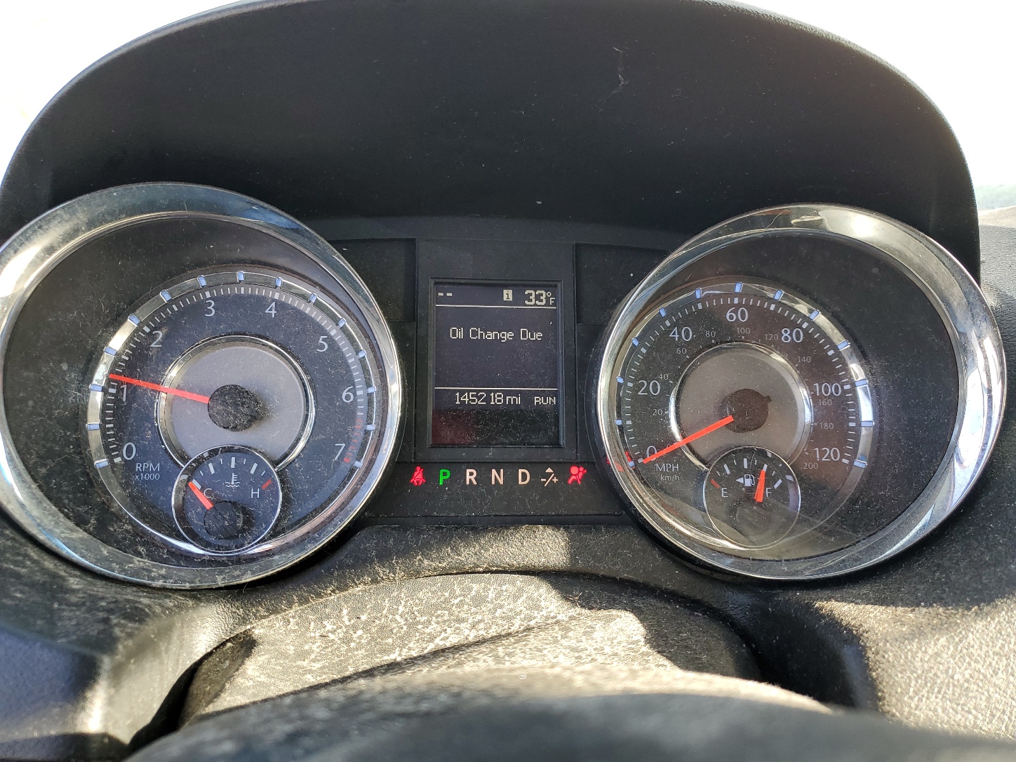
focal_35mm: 26
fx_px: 763
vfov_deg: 53.1
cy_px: 381
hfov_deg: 67.3
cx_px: 508
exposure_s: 1/164
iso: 50
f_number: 1.5
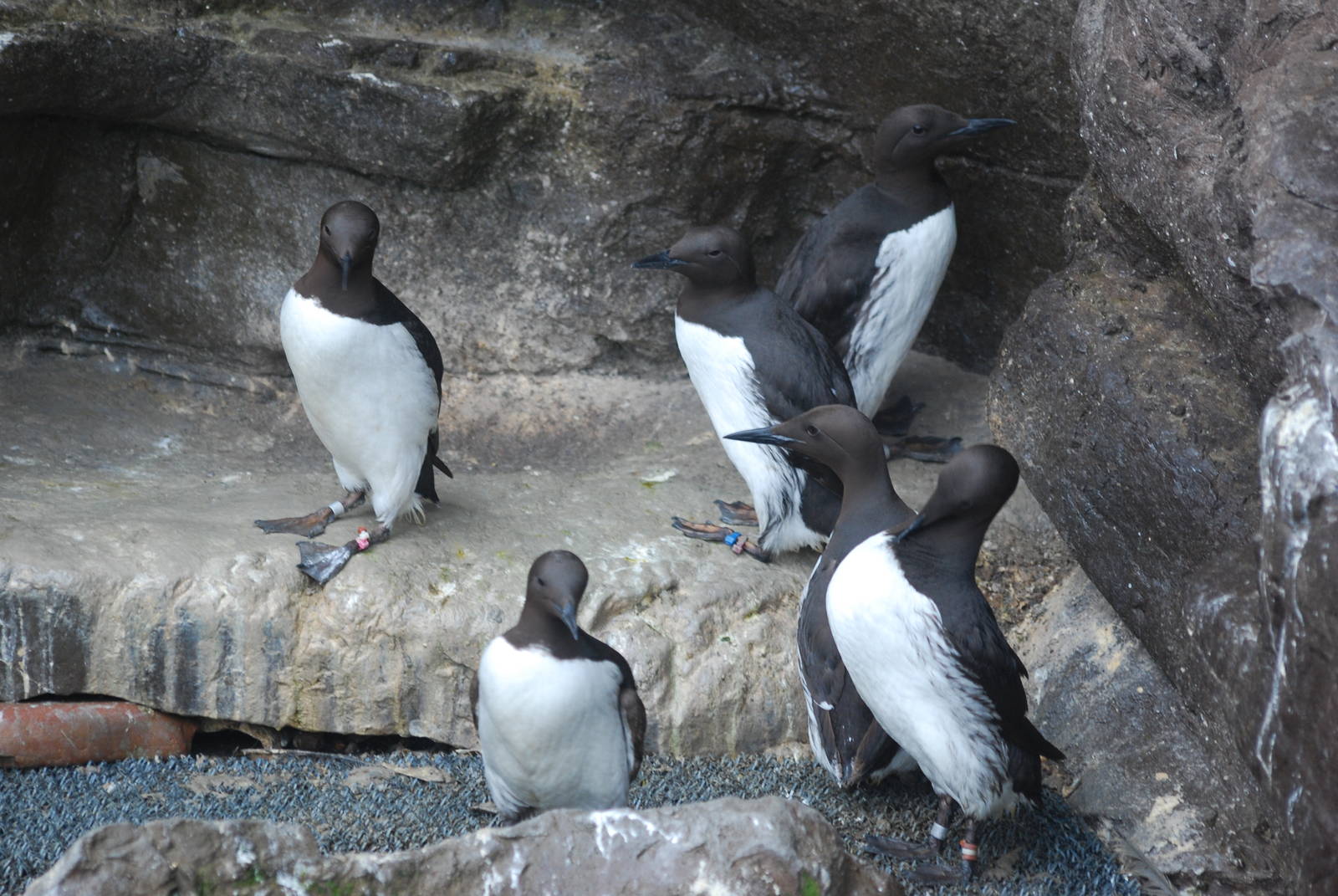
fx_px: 7535
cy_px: 448
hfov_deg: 10.1
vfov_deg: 6.8
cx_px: 669
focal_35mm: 202
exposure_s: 1/100
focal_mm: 135
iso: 400
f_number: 4.5
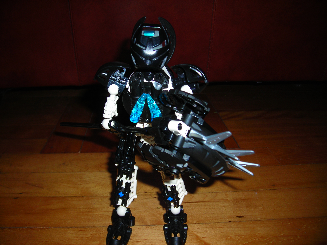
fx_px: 359
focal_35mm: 38
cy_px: 122
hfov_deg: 49.0
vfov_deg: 37.7
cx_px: 164
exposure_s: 1/60.1
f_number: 6.4
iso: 50
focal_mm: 6.3
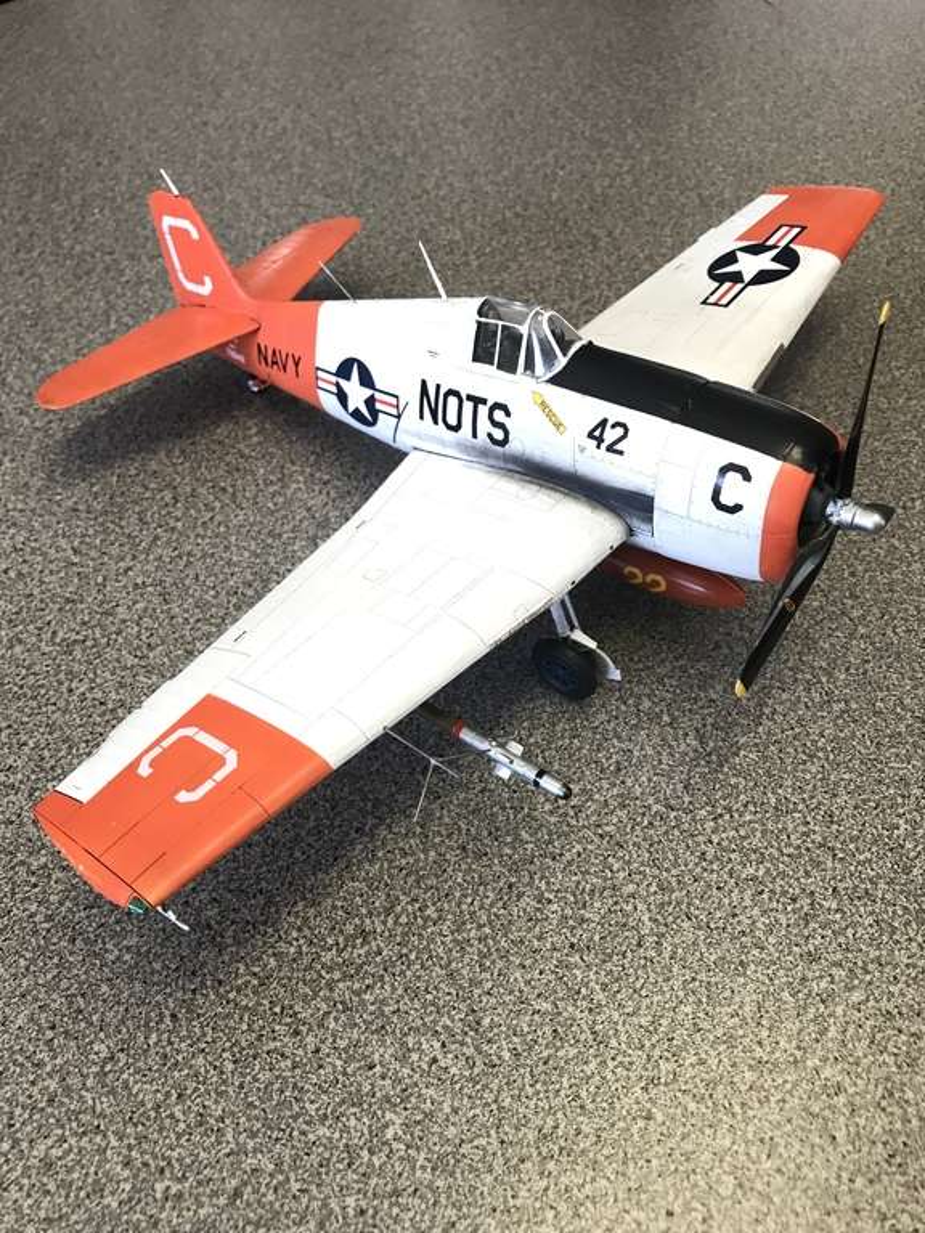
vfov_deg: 63.4
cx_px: 462
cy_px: 616
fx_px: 998
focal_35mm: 28
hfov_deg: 49.7
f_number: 1.8
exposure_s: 1/30
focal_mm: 3.99
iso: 25
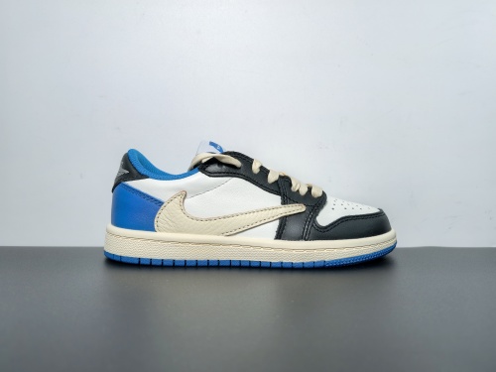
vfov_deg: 51.4
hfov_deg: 65.3
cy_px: 186
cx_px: 248
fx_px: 387
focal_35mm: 27
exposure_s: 1/411
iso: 50
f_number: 2
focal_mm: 6.98
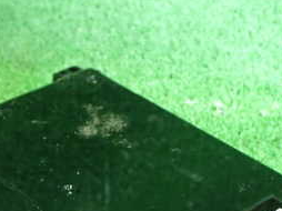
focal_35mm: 97
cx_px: 61
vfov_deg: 14.8
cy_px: 247
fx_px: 789
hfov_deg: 20.1
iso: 800
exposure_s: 1/20
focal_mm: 7.31
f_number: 2.8
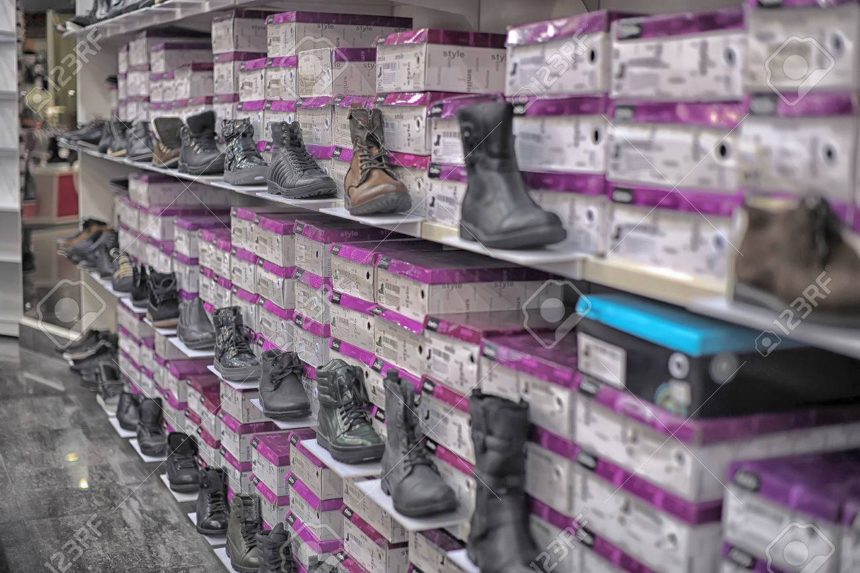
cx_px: 430
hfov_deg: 39.6
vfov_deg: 27.0
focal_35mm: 50
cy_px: 286
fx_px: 1194
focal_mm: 50
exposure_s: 1/200
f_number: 2
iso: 320
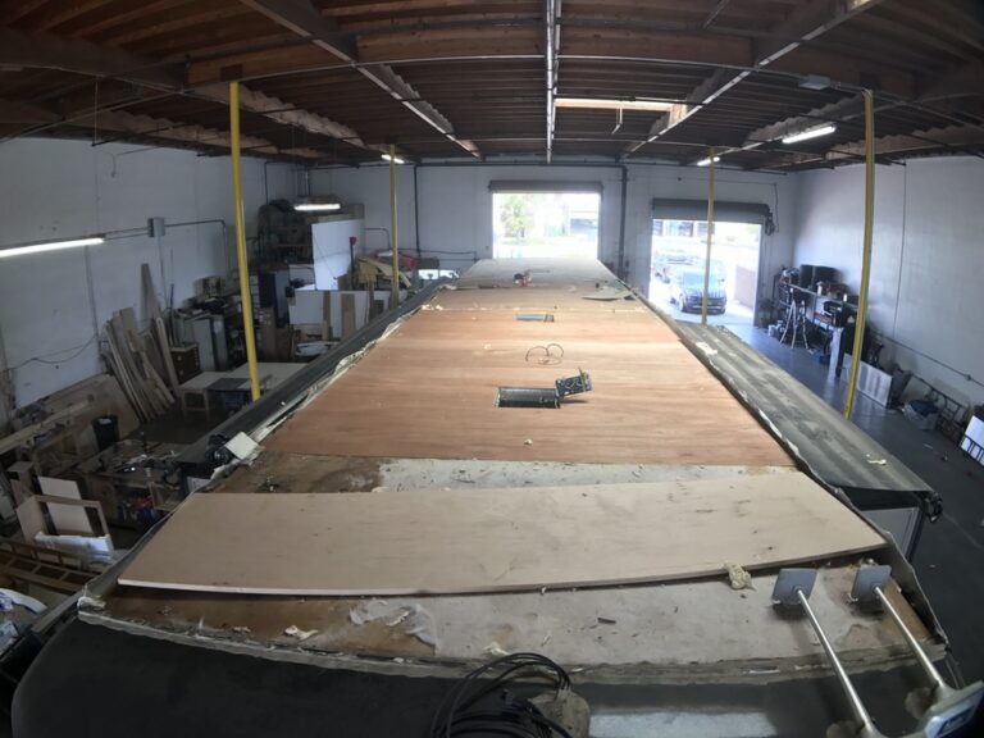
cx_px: 492
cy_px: 369
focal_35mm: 28
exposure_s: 1/120
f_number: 1.8
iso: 32
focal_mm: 3.99
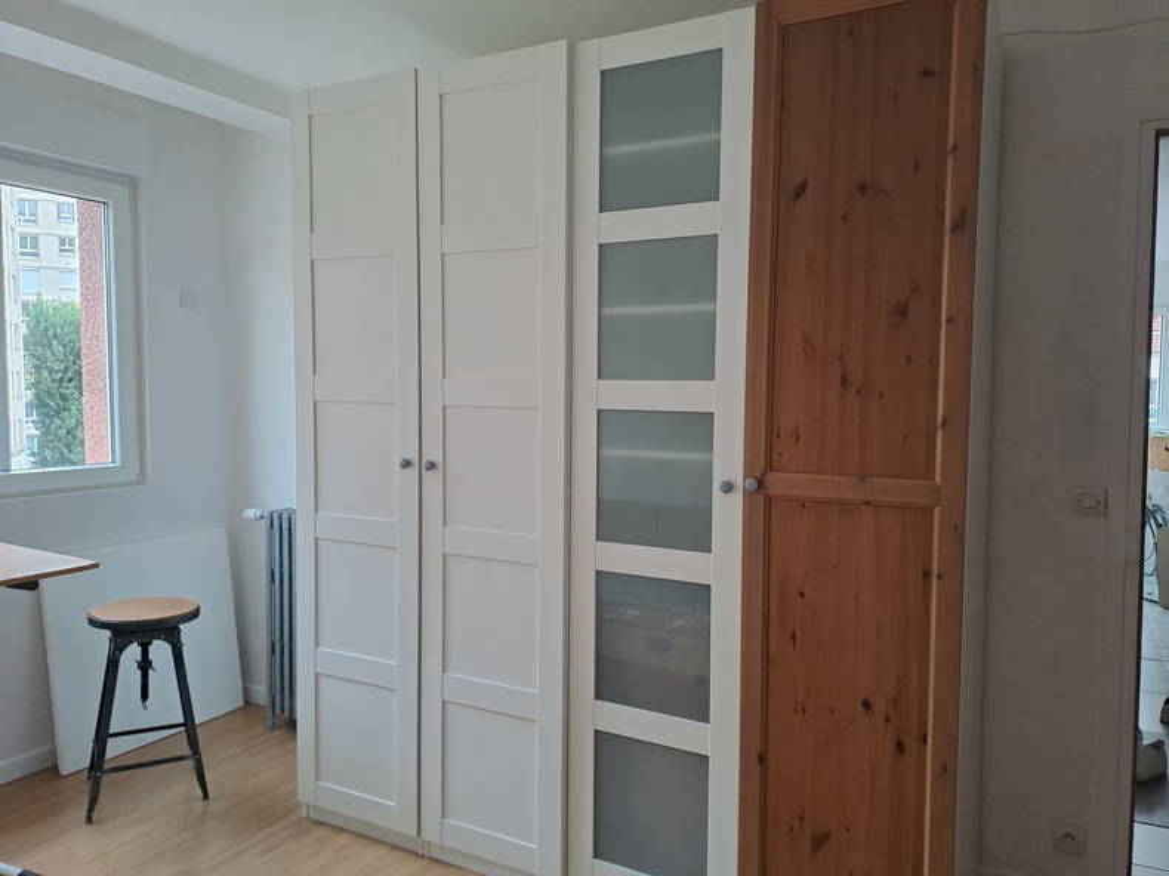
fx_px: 844
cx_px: 584
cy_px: 438
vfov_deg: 54.9
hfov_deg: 69.4
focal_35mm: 25
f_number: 1.8
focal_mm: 4.65
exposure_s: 1/50
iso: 200
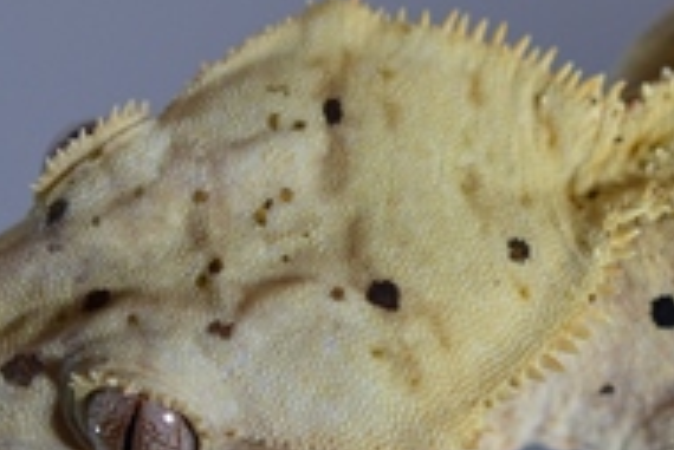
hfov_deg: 9.3
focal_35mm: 218
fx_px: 4084
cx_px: 853
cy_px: 282
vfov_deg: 6.3
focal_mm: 40
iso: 400
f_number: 5
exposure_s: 1/100
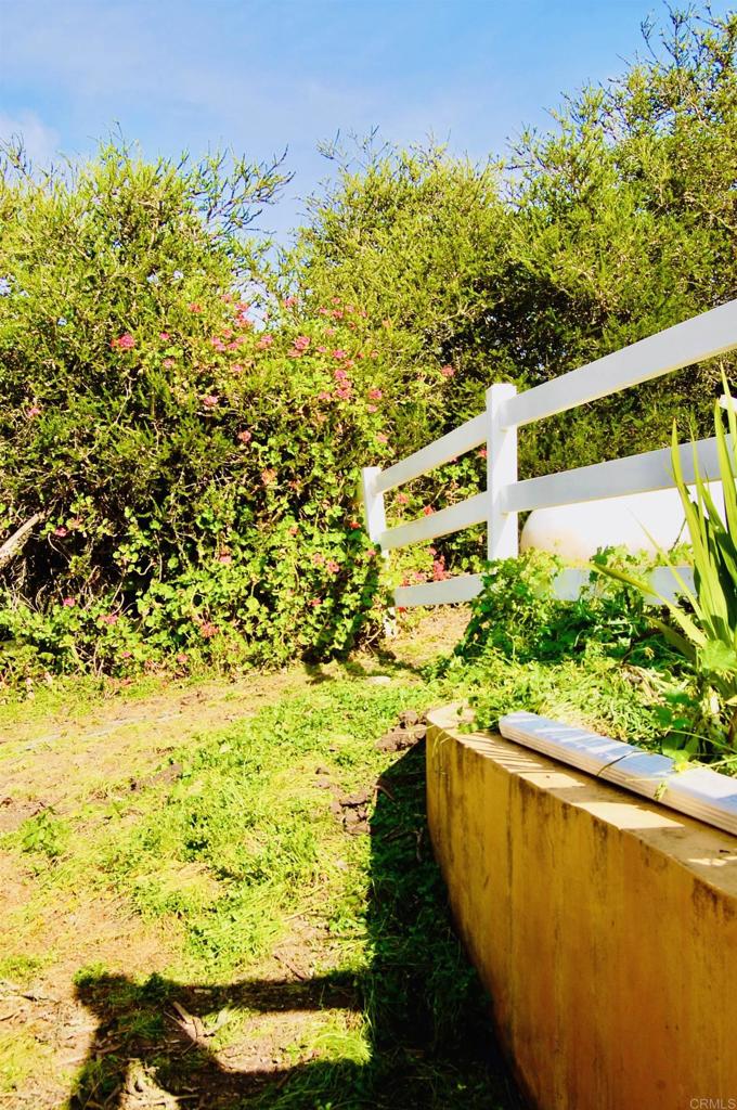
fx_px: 1201
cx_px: 368
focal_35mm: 39
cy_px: 555
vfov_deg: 49.6
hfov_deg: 34.1
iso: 200
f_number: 9
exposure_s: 1/320
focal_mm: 26
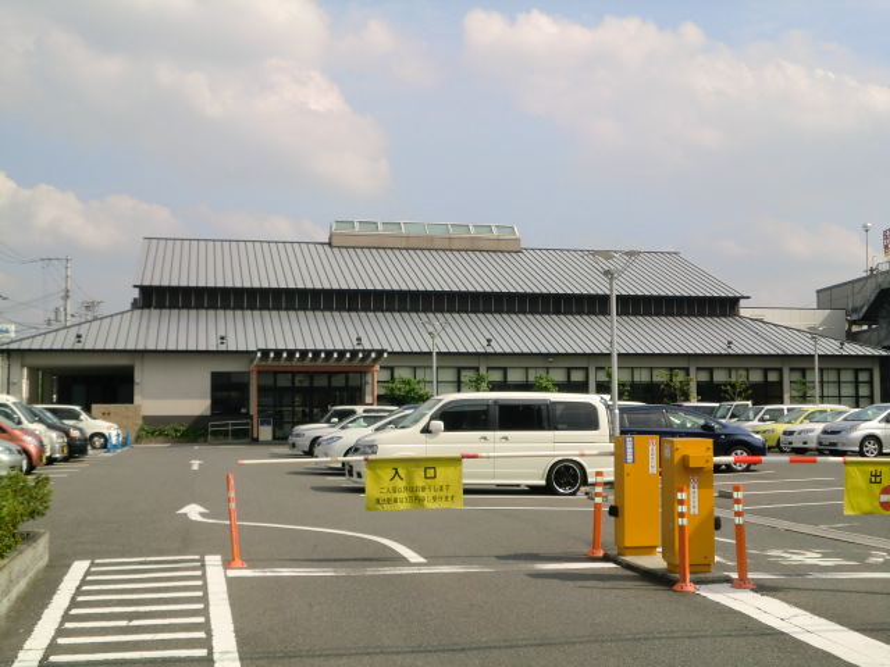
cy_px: 334
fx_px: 1131
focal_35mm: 44
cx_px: 445
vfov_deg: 32.9
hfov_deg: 42.9
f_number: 10
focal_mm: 7.91
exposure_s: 1/125
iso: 64
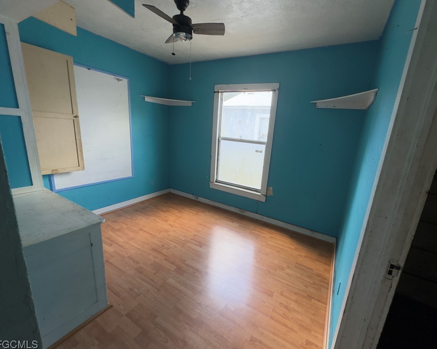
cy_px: 175
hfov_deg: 96.7
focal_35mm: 15
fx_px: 194
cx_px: 233
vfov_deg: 84.0
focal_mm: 2.22
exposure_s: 1/120
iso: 80
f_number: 2.2
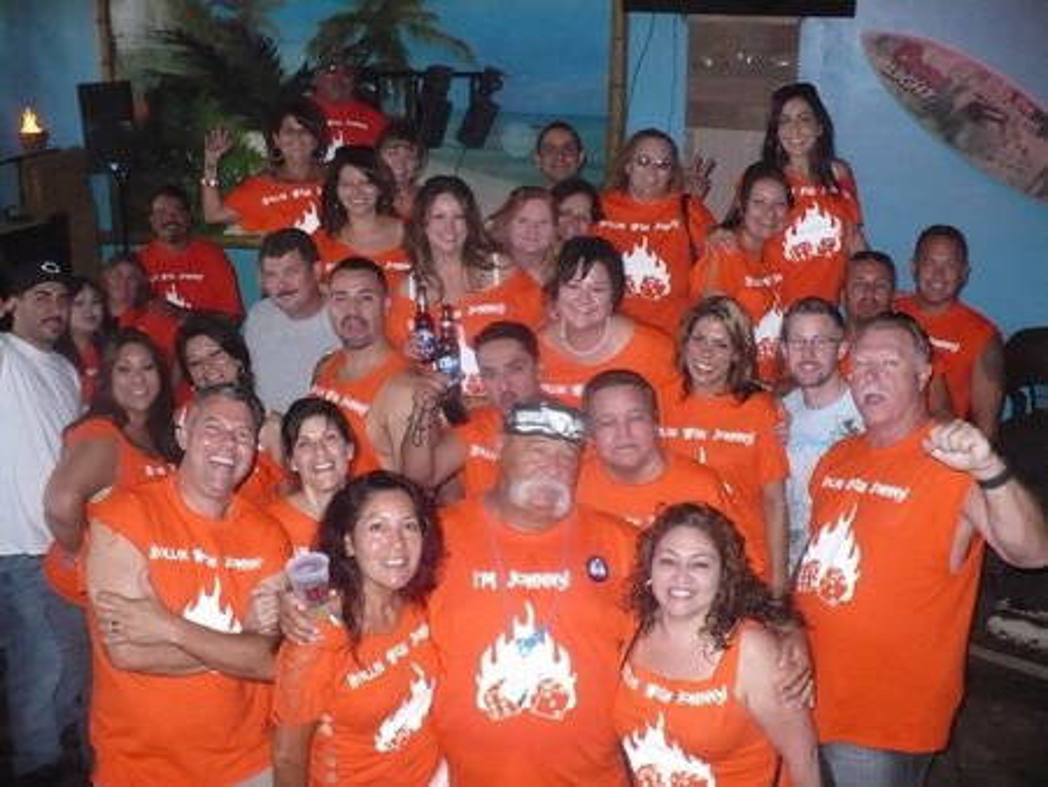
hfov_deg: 50.1
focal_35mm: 37
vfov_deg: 38.7
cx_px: 524
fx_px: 1121
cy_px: 394
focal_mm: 6.1
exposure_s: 1/30
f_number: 2.8
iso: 640
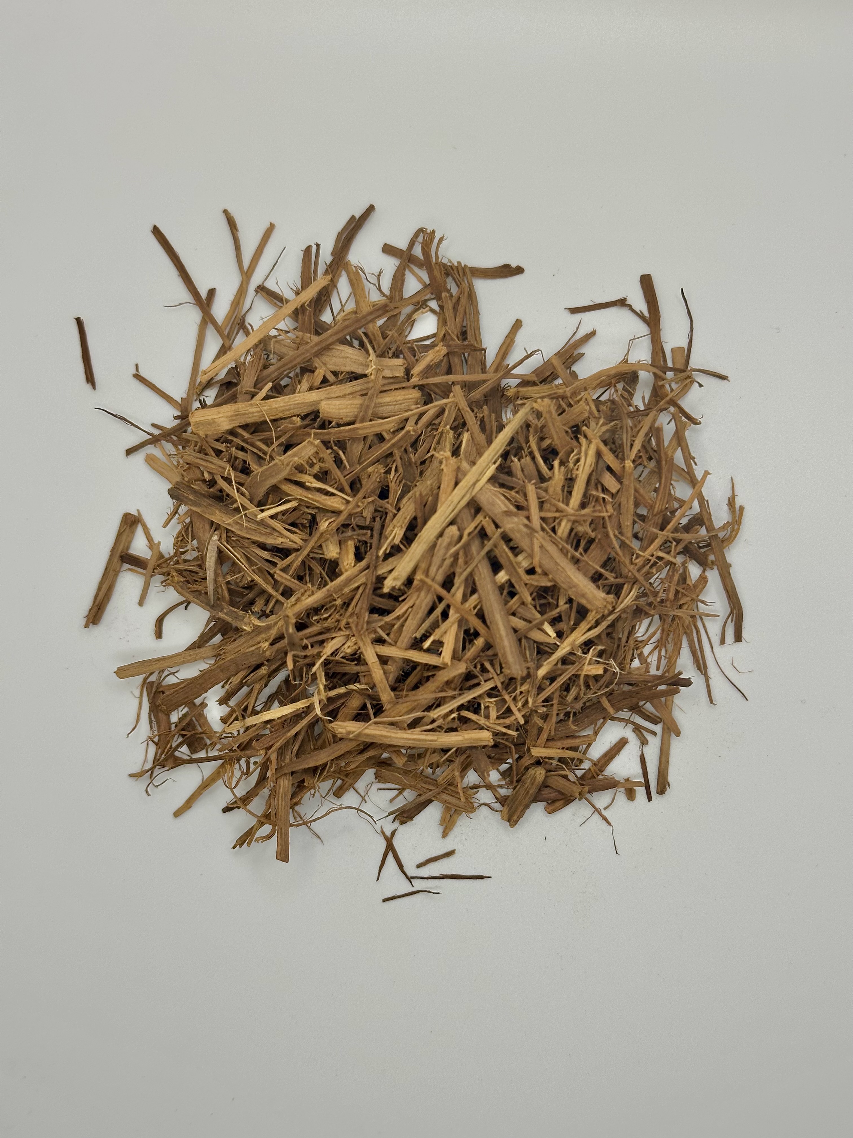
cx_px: 426
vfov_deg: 39.7
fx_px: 1577
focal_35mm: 48
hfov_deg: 30.3
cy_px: 569
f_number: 1.78
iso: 64
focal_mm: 6.86
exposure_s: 1/642
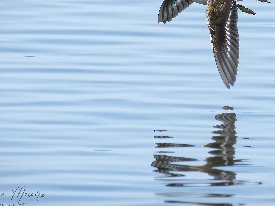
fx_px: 8436
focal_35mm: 1062
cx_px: 166
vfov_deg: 1.4
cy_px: 81
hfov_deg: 1.9
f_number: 8
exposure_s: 1/3200
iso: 2500
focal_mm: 500
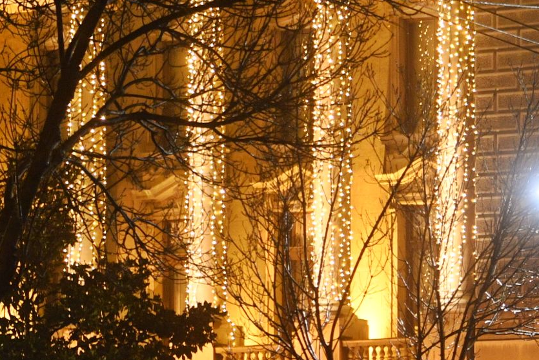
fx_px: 2725
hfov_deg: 10.5
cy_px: 413
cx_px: 1032
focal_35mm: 182
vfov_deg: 7.5
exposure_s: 1/25
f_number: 2.8
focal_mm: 38
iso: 1000
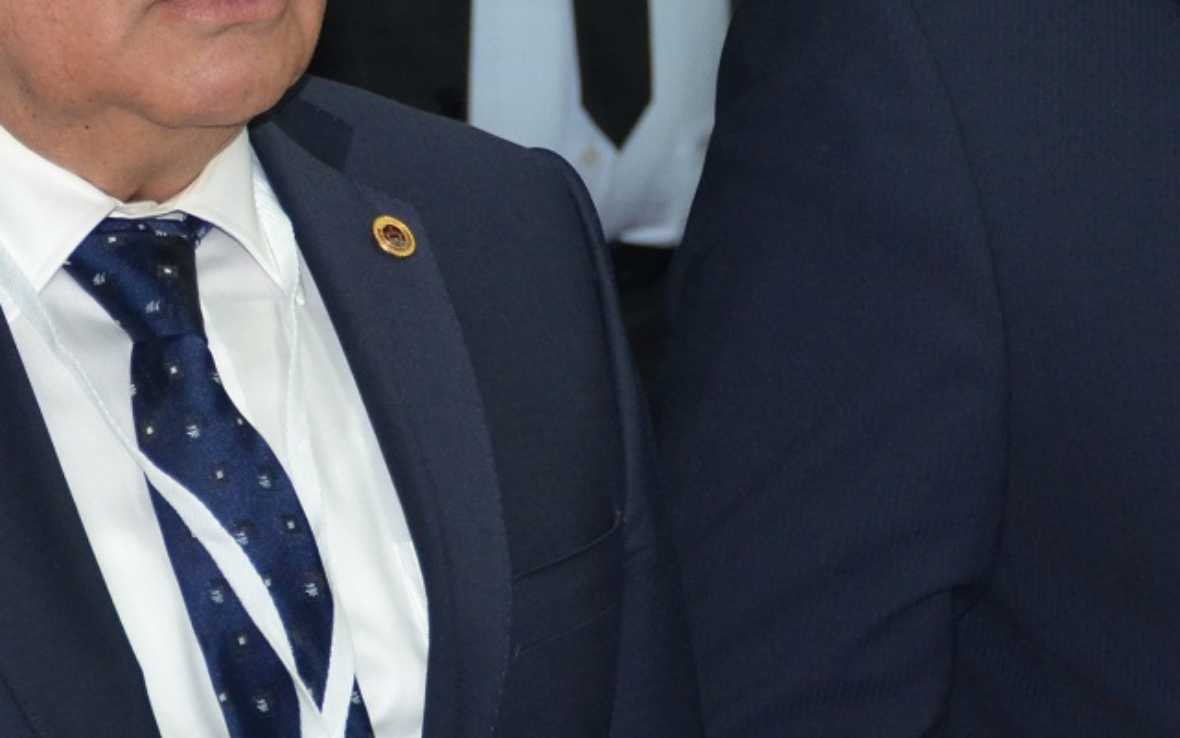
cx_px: 648
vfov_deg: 4.2
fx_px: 10101
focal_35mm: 314
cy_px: -79
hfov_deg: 6.7
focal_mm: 66
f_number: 5
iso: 800
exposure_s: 1/60
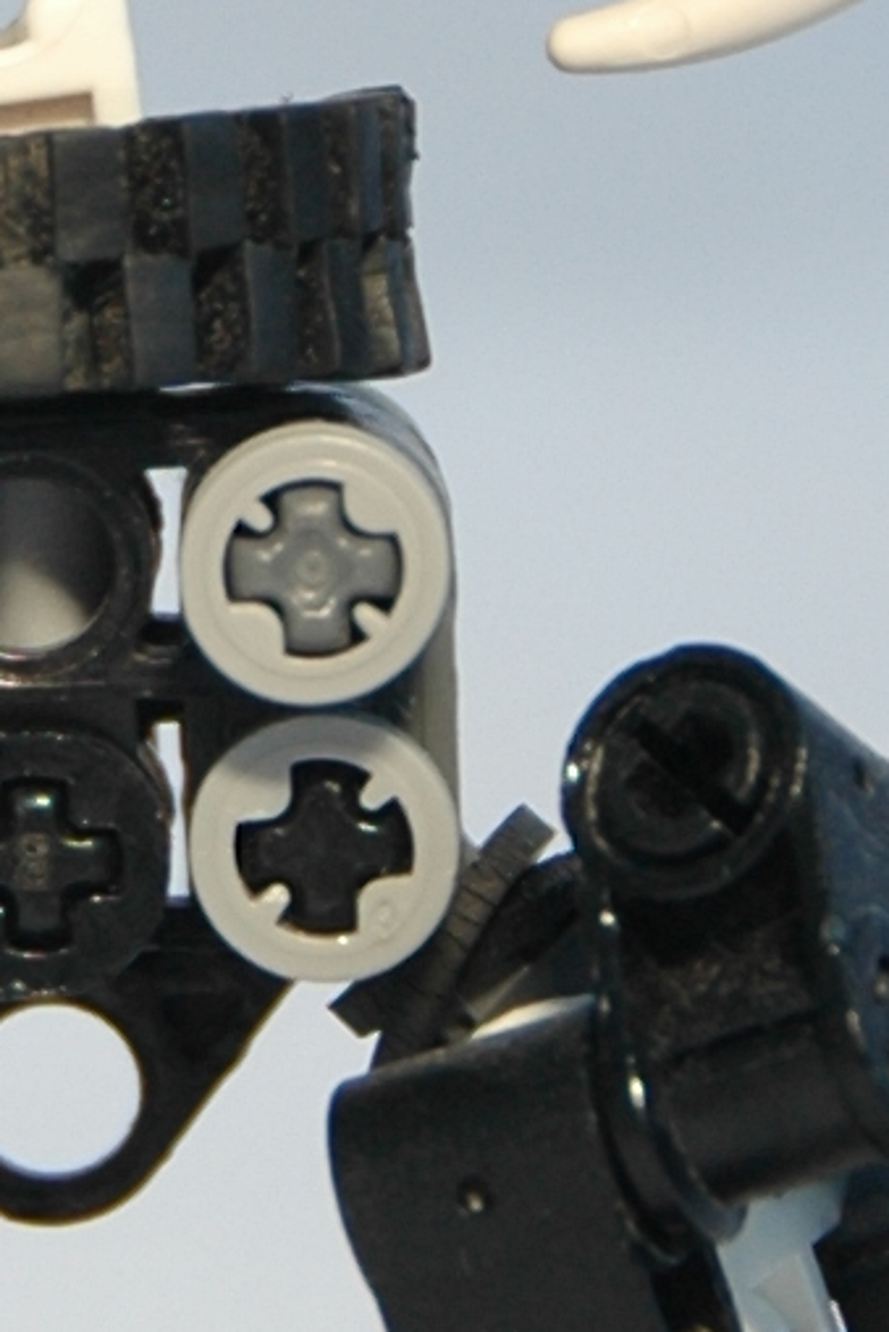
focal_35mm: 621
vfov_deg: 3.3
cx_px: 10
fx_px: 22985
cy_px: 3
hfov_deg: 2.2
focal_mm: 70
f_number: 5
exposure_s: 1/500
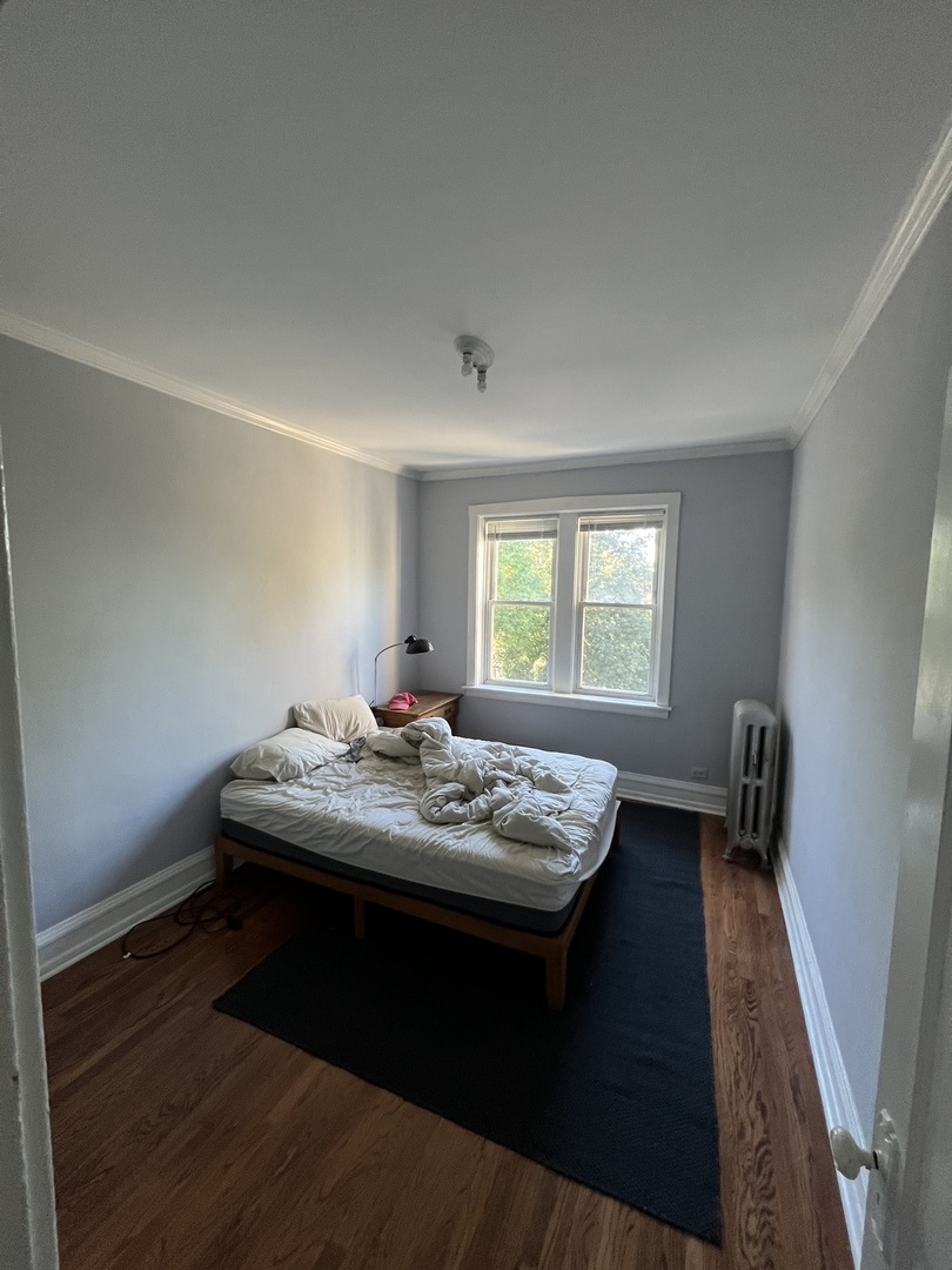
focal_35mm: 13
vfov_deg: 106.2
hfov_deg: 89.9
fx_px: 477
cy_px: 635
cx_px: 476
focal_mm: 1.57
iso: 200
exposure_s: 1/99
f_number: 1.8
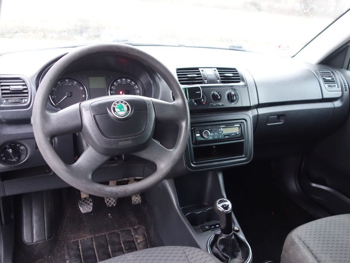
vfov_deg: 45.5
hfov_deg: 58.3
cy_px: 130
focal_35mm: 31
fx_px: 313
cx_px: 185
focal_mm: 10.4
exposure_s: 1/30
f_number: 2.2
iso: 500
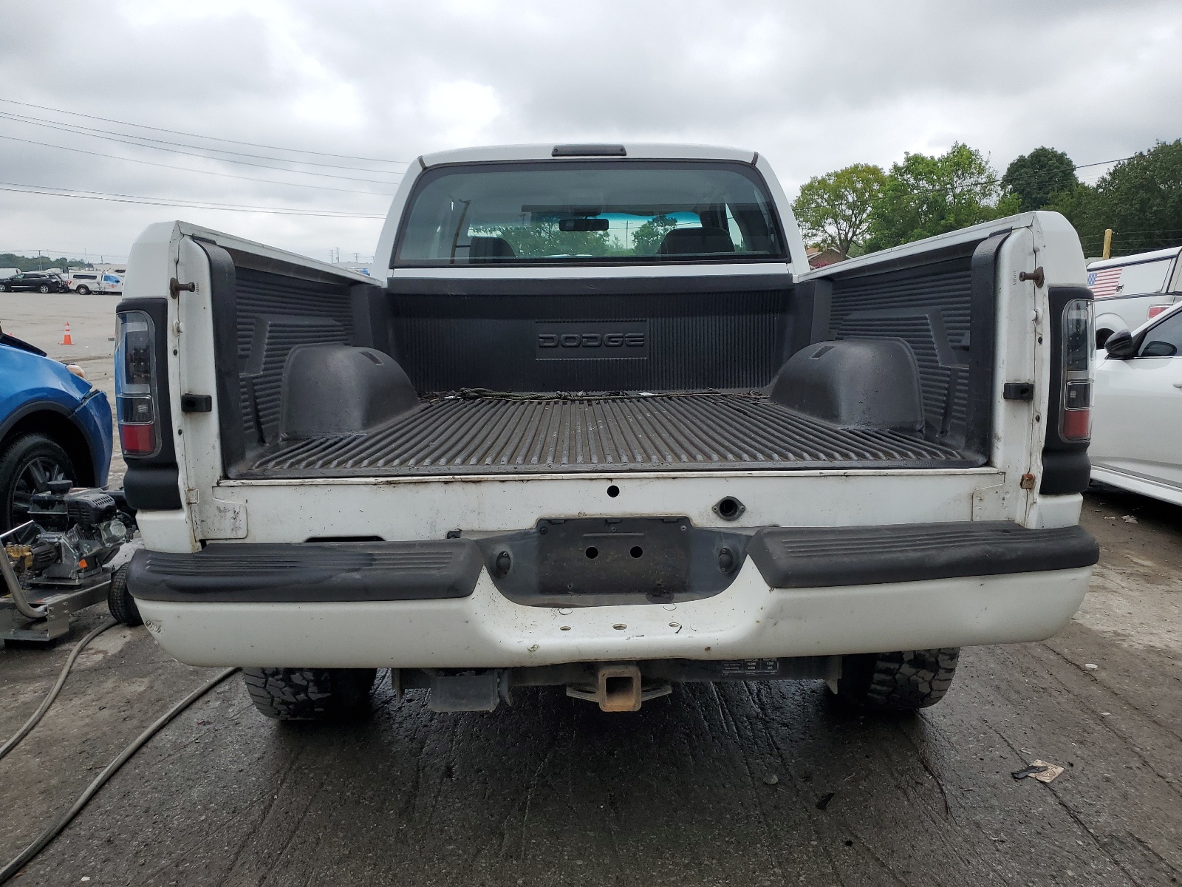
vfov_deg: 53.1
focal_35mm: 26
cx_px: 591
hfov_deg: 67.3
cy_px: 444
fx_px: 888
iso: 50
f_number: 1.5
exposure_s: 1/1667
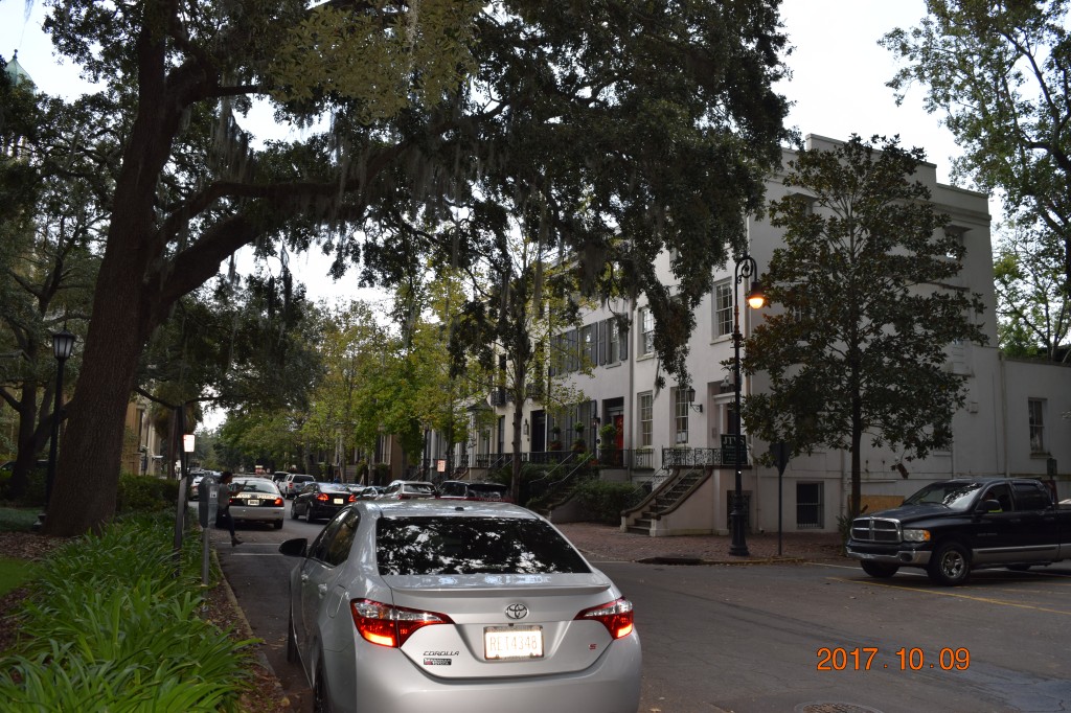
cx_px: 536
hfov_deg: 67.4
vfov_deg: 47.9
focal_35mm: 27
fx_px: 803
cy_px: 356
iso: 250
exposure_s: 1/125
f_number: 5.6
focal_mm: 18
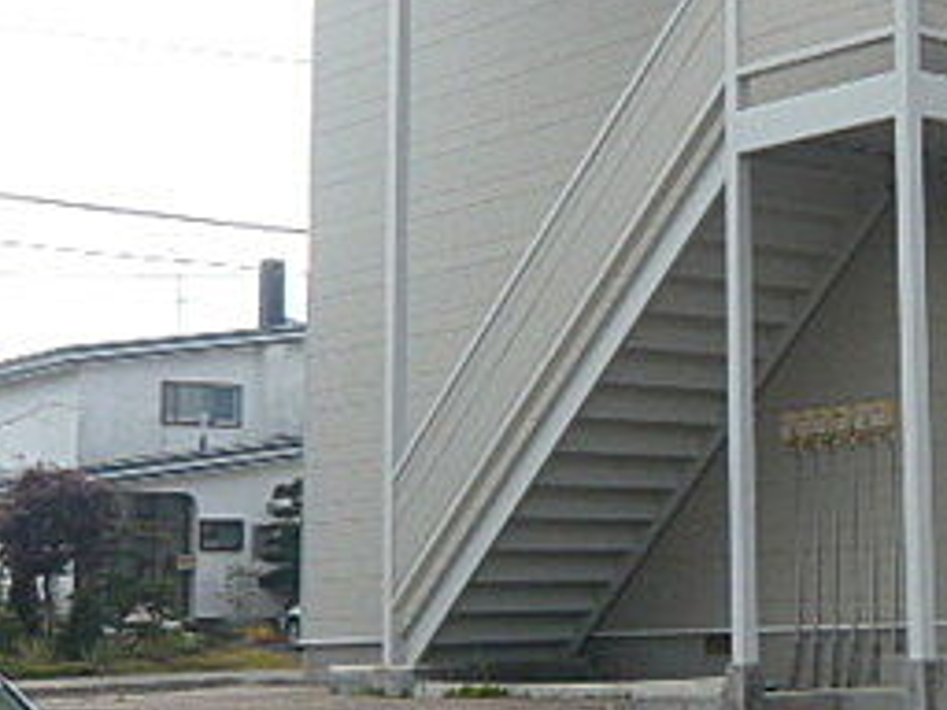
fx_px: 2189
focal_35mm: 80
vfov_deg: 18.3
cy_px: 185
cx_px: 1180
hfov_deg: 22.3
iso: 100
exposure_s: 1/800
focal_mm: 4.6
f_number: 2.8
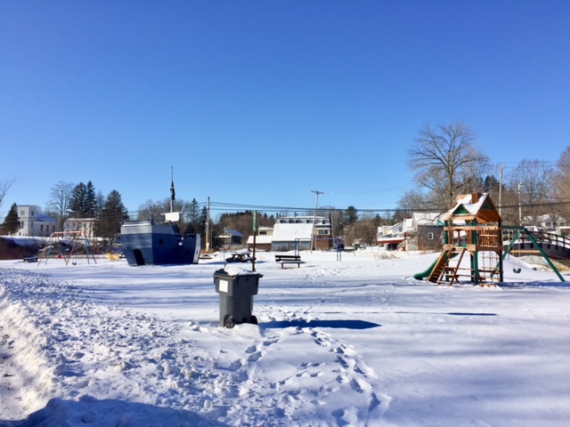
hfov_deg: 61.7
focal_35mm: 29
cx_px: 285
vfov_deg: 48.2
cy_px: 214
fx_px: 478
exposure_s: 1/3597
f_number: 2.2
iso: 32
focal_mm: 4.15
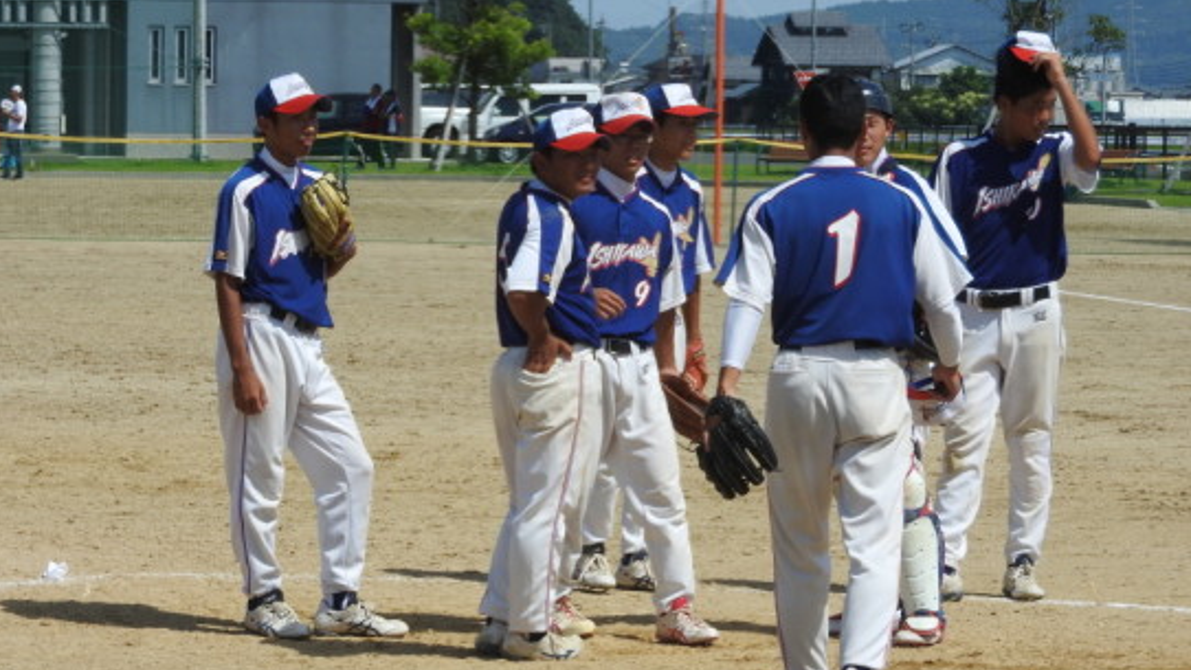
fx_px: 7612
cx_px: 571
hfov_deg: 8.9
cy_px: 367
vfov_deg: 5.0
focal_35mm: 241
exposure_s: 1/800
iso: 100
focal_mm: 35.8
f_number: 5.3
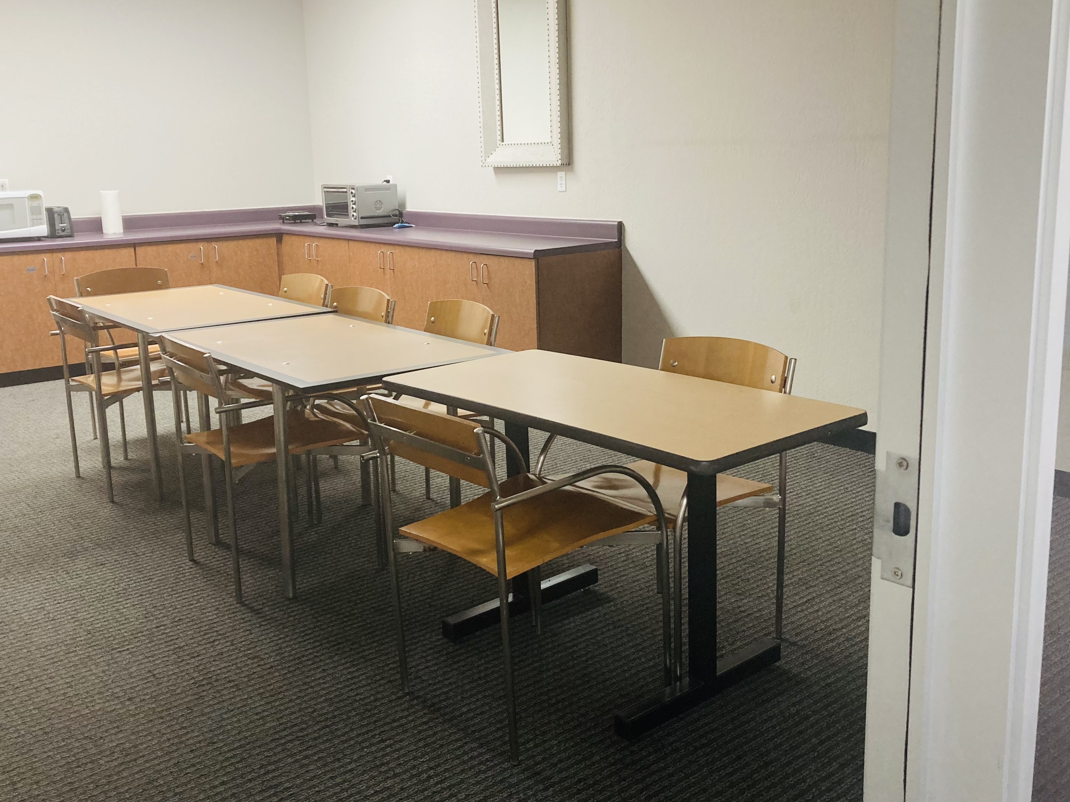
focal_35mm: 34
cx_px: 530
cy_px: 370
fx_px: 1051
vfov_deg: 41.8
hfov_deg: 54.0
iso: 160
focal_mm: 3.99
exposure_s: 1/60
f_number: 1.8
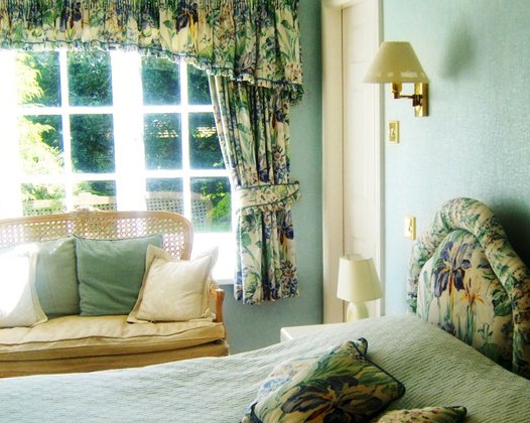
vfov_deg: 29.0
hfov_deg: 35.9
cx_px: 323
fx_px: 815
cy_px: 254
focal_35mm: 52
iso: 80
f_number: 2.8
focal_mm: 7.4
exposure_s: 1/180
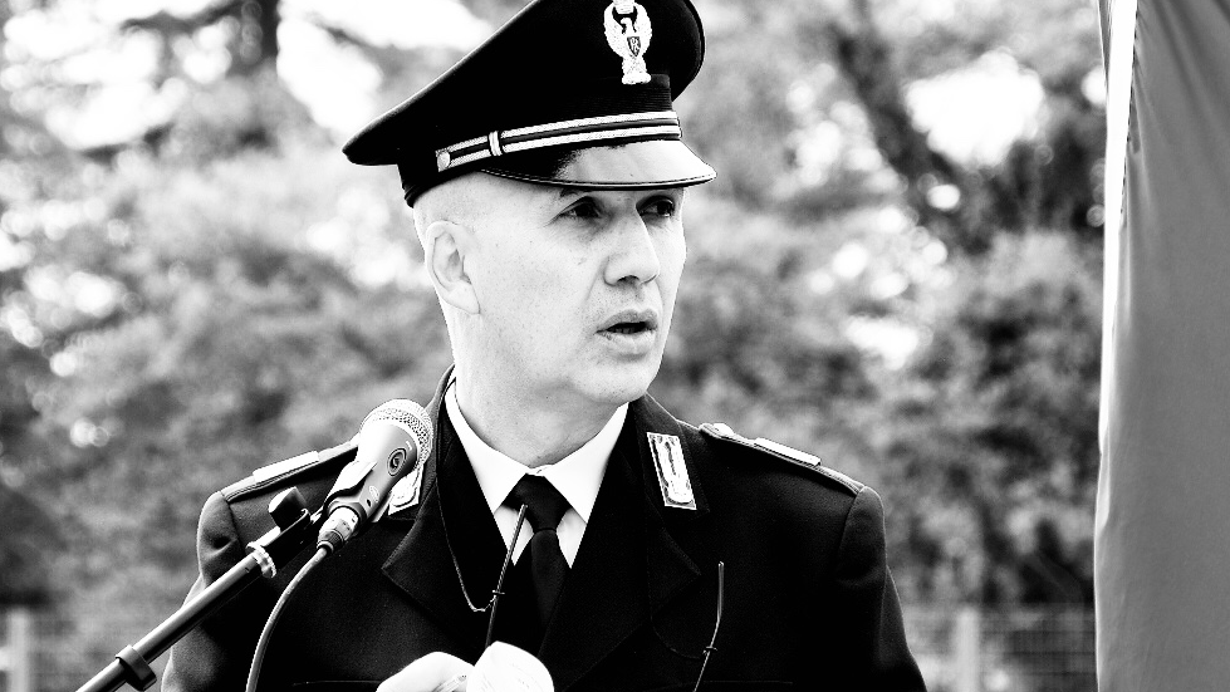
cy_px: 376
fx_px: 8677
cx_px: 577
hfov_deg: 8.1
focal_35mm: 266
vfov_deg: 4.6
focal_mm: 93.2
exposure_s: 1/340
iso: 400
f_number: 5.6
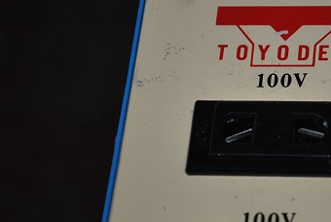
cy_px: 88
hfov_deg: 14.4
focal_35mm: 141
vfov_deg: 9.8
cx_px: 279
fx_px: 1297
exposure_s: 1/60
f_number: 5.6
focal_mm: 55
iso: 200
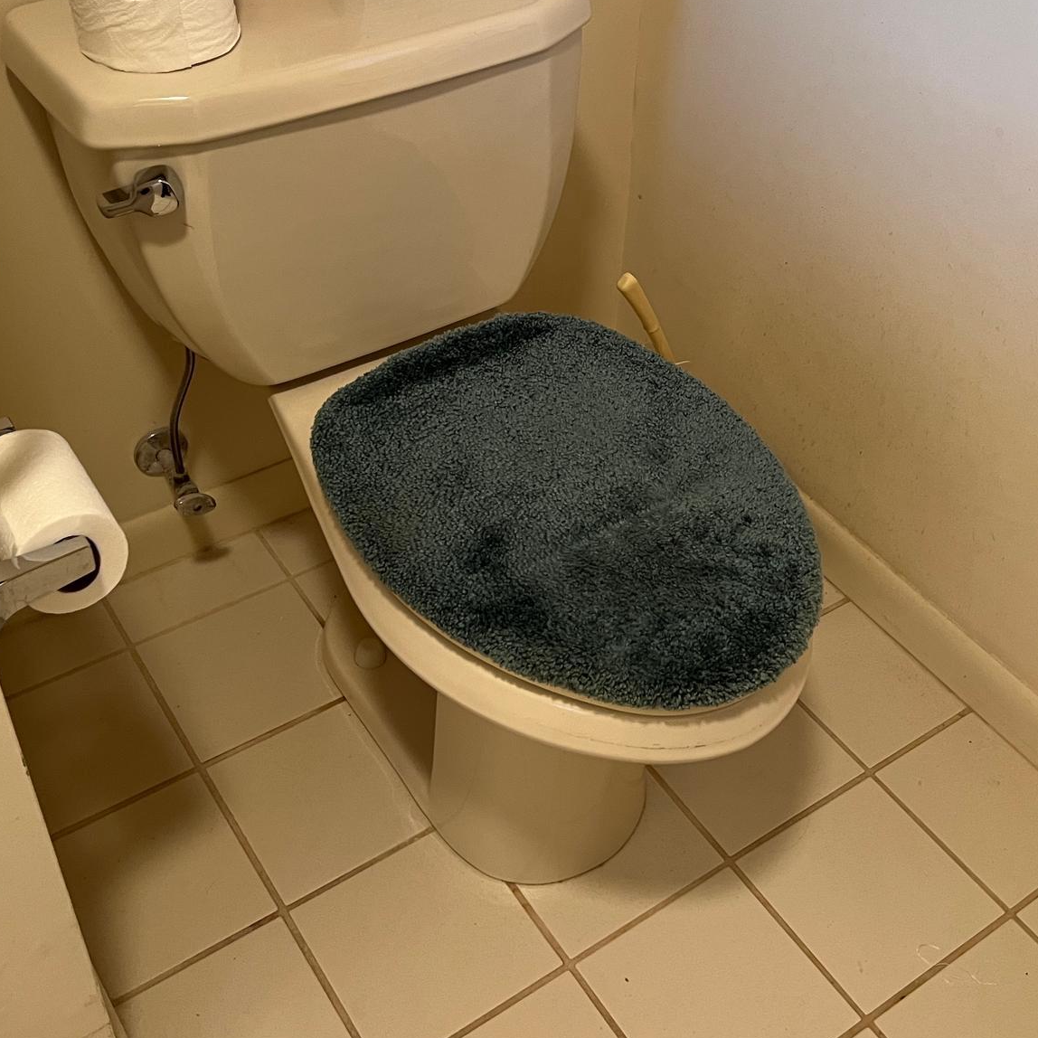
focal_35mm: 41
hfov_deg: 40.9
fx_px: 1391
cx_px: 567
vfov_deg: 40.7
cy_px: 407
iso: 250
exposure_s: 1/60
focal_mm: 5.7
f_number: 1.5
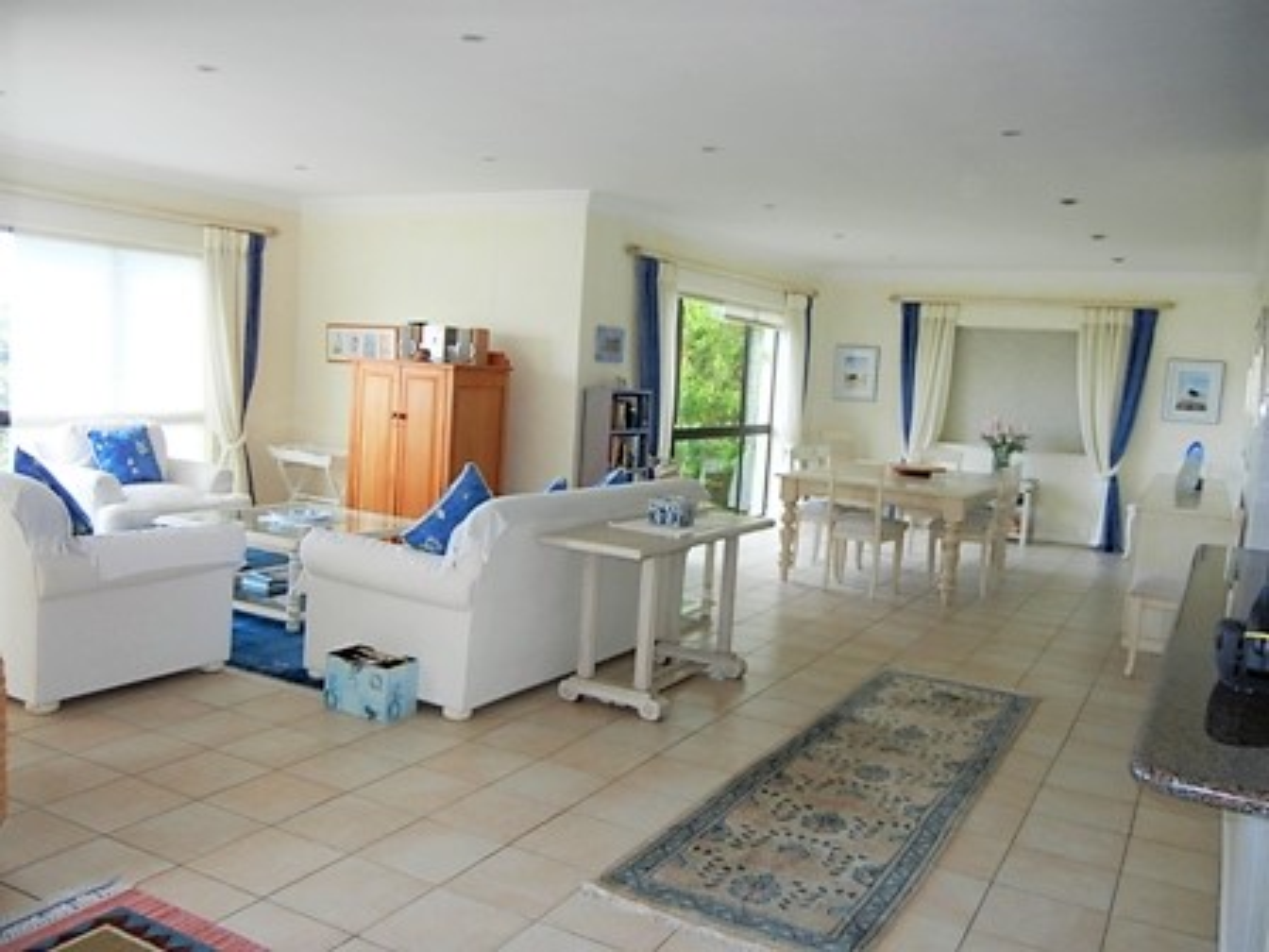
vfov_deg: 46.8
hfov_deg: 60.0
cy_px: 476
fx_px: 1100
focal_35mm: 30
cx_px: 634
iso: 230
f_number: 3.5
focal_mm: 5.4
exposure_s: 1/76.5
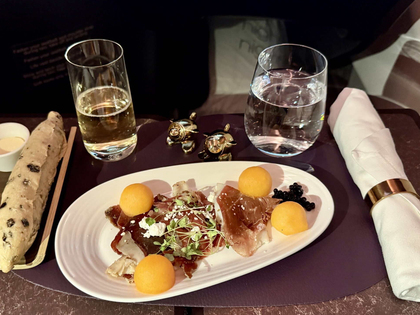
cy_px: 181
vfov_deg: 44.0
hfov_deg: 56.7
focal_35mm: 32
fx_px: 388
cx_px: 191
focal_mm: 6.76
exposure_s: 1/41
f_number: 1.78
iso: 800
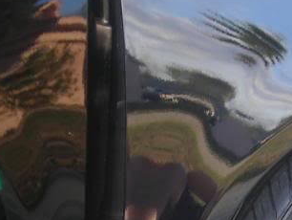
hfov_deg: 15.5
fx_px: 1072
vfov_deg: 11.4
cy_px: 277
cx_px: 173
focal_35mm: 127
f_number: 3.2
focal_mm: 6.3
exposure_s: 1/31.2
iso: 50
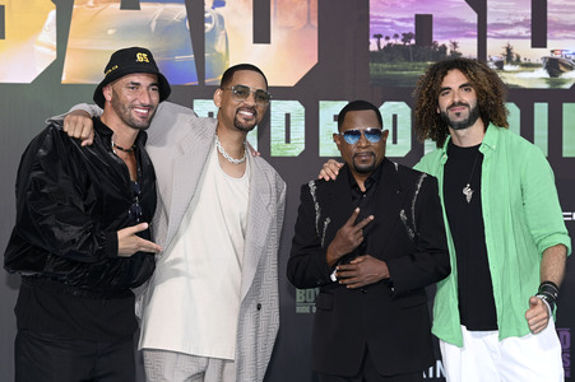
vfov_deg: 14.8
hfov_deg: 22.2
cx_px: 288
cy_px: 191
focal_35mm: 92
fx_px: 1468
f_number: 6.3
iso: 400
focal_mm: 92
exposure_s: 1/200
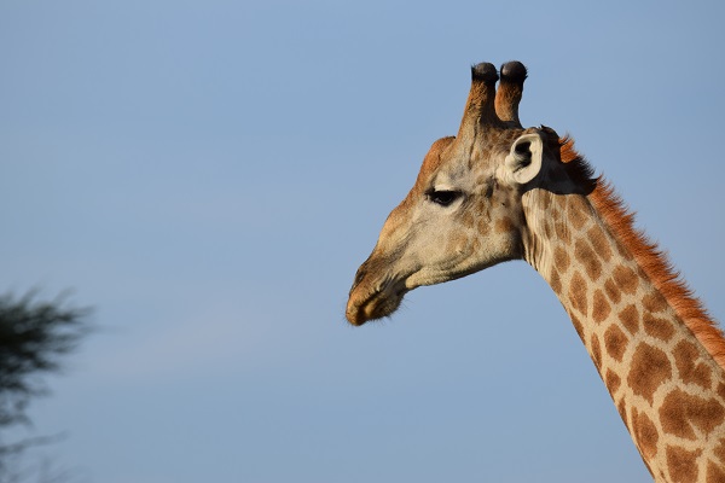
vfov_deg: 2.7
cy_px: 242
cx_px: 362
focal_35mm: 510
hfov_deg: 4.0
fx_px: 10270
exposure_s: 1/1000
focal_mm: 340
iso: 200
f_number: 8
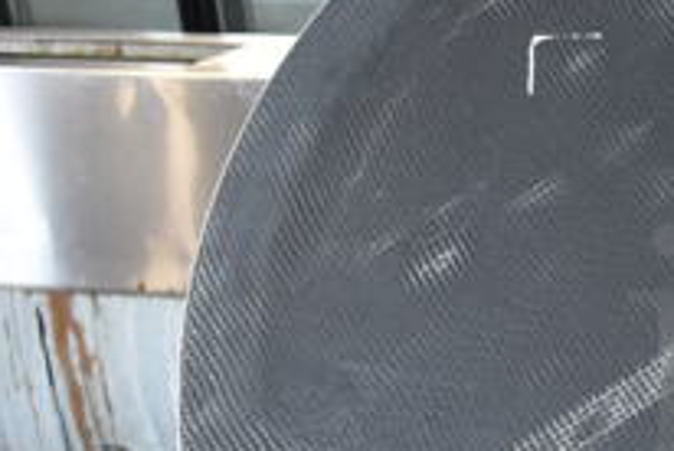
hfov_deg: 22.6
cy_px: 373
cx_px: 874
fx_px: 1500
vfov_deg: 17.0
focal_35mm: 80
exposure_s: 1/60
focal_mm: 18
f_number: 5.6
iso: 720
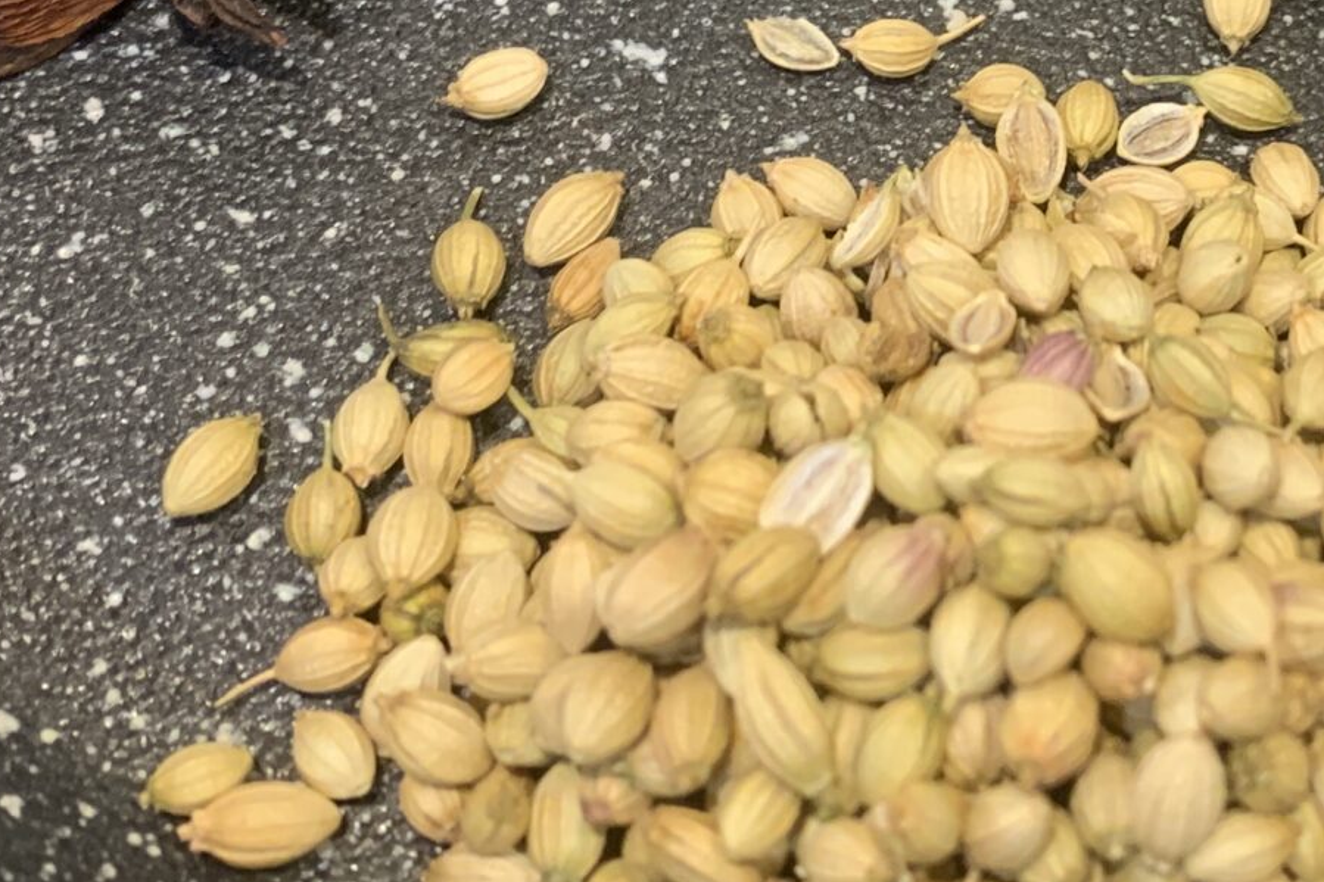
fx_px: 2831
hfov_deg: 25.8
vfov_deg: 17.2
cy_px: -80
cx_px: 1066
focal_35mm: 77
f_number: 1.8
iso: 250
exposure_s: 1/33
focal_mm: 4.25
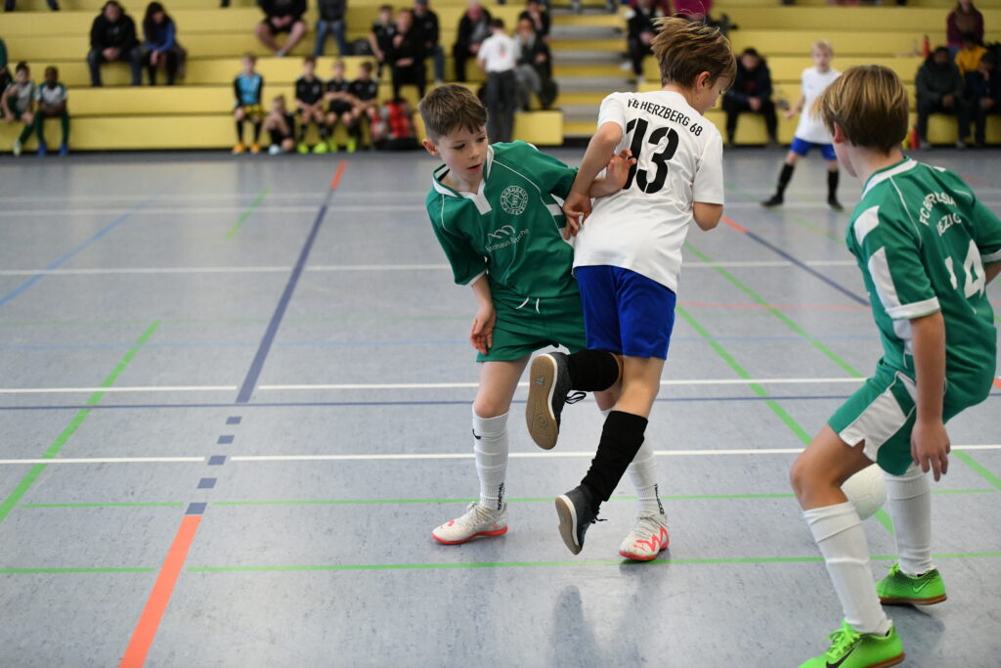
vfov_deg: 19.5
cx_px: 500
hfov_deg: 28.8
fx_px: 1947
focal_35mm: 70
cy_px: 334
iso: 8000
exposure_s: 1/1600
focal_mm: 70
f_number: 2.8
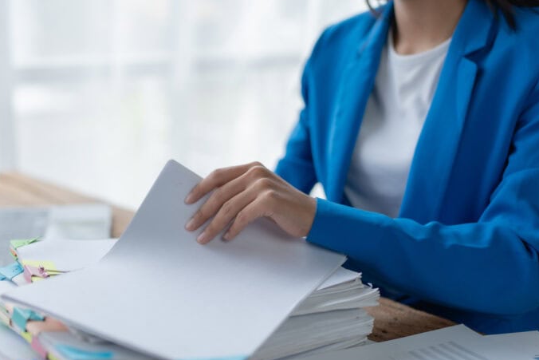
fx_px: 794
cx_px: 184
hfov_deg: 37.2
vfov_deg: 25.4
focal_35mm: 53
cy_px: 234
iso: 100
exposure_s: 1/640
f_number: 1.4
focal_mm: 35
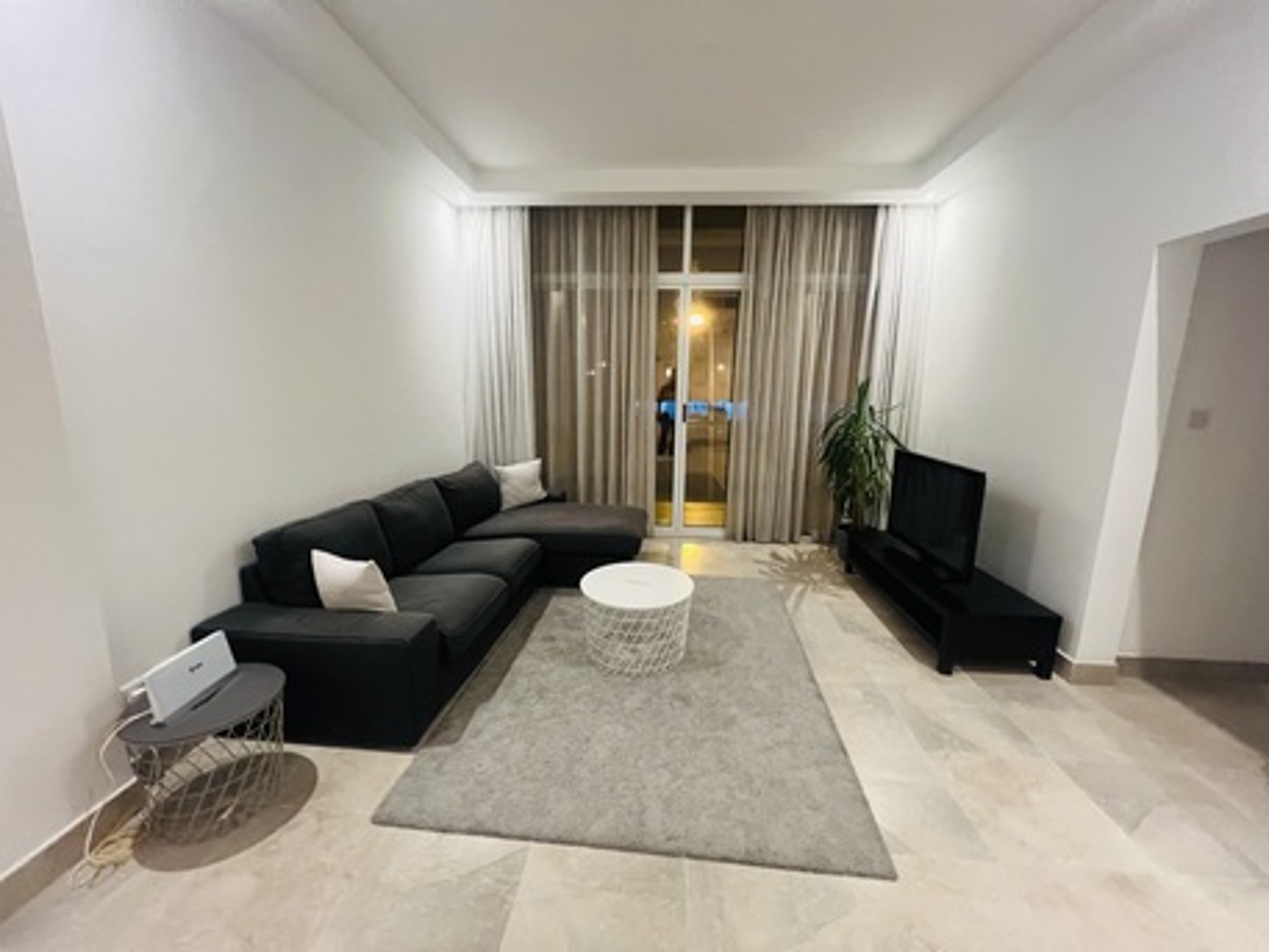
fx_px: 477
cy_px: 476
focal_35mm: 13
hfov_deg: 106.2
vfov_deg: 89.9
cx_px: 634
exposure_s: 1/50
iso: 640
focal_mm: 1.57
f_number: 1.8
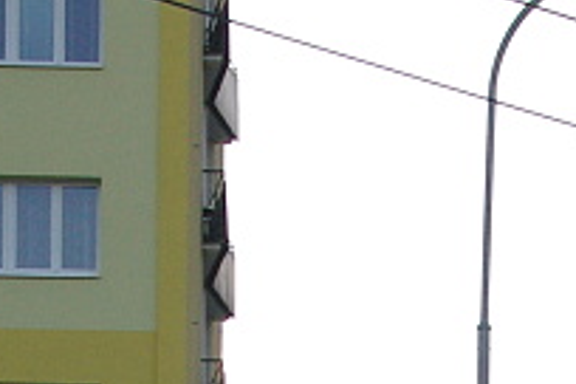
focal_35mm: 253
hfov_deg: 8.1
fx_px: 4048
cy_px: 1128
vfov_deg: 5.2
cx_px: 613
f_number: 6.3
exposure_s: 1/500
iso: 400
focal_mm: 29
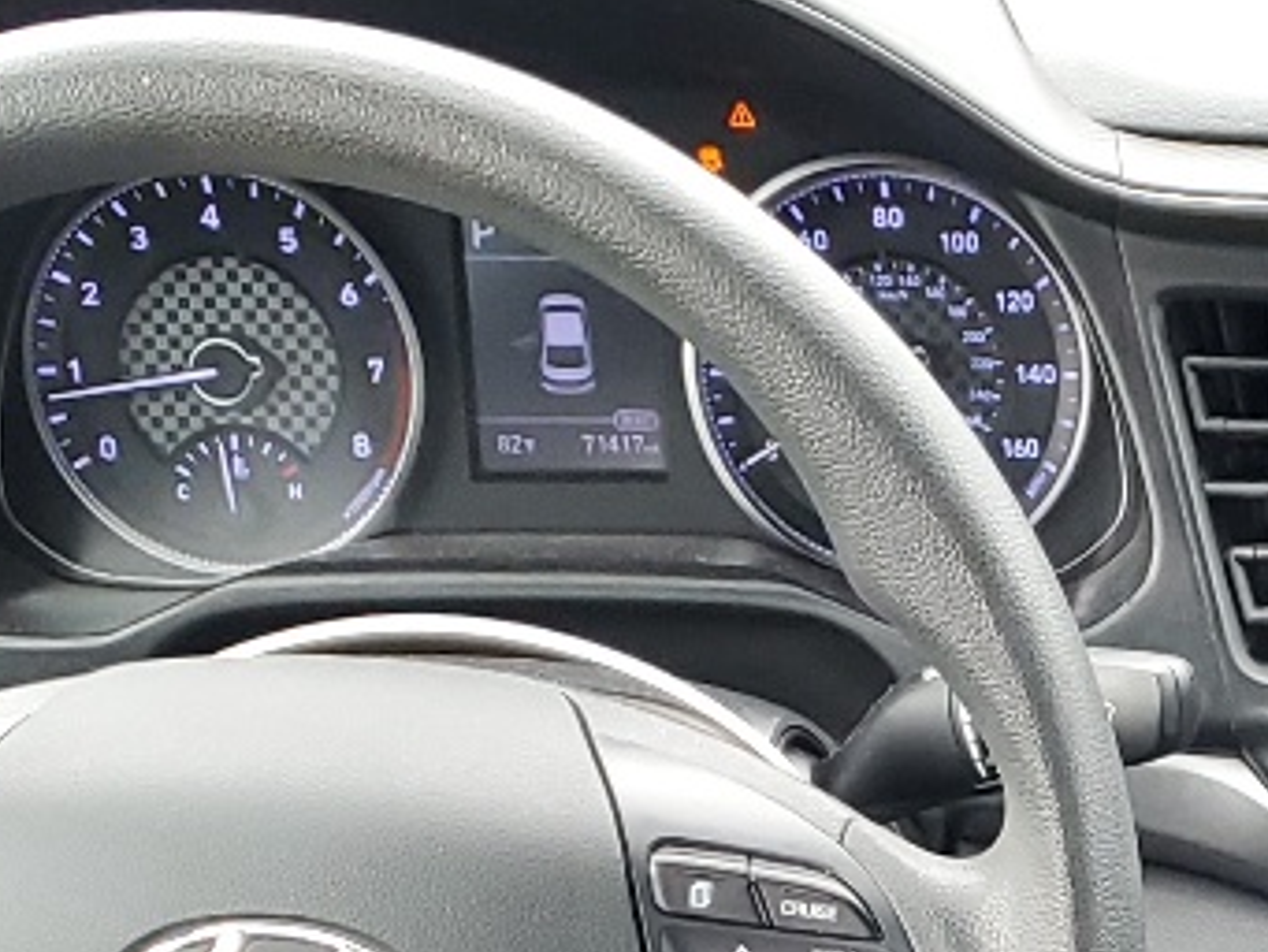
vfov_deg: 10.6
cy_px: 2194
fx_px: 4470
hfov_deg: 15.2
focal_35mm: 122
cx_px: 1789
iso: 64
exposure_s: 1/60.2
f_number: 1.5
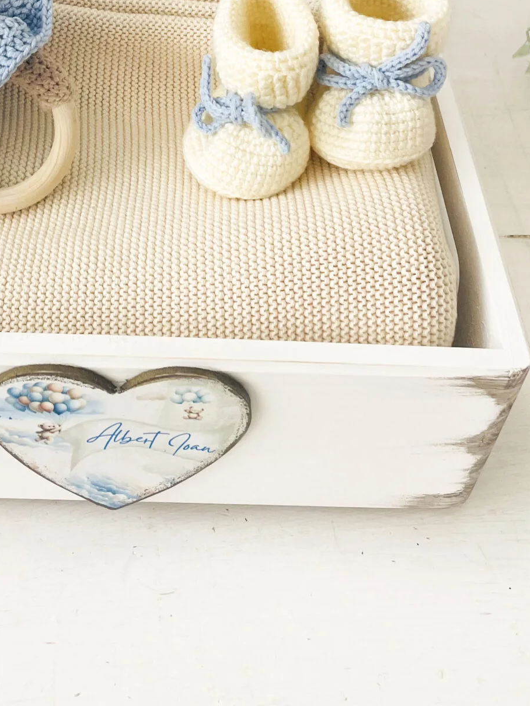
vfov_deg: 32.2
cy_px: 1
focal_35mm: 55
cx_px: 124
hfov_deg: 26.2
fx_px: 1122
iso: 32
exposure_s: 1/500
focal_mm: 4.2
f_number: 1.6
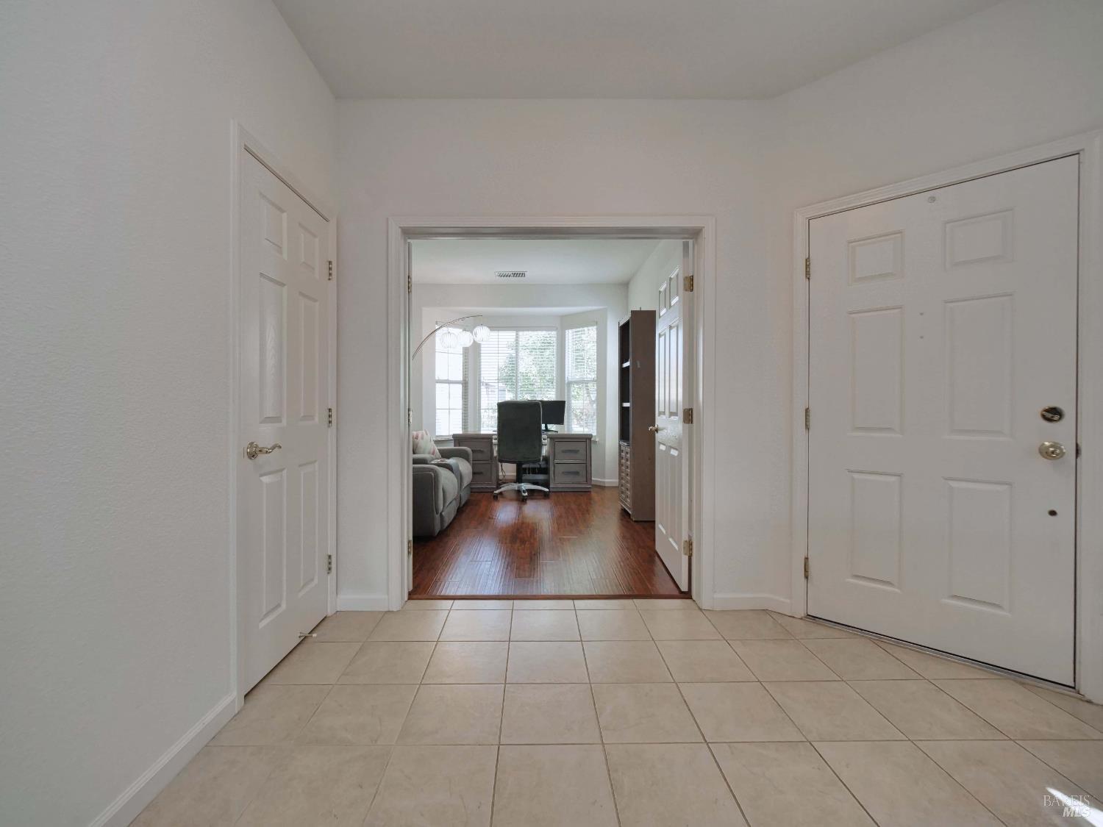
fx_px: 446
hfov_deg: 102.1
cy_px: 414
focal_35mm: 14
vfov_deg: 85.7
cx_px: 552
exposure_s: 1/160
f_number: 4.5
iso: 800
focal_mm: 7
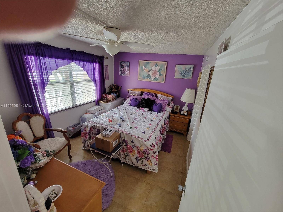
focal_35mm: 13
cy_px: 106
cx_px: 142
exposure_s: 1/60
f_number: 2.2
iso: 160
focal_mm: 2.2
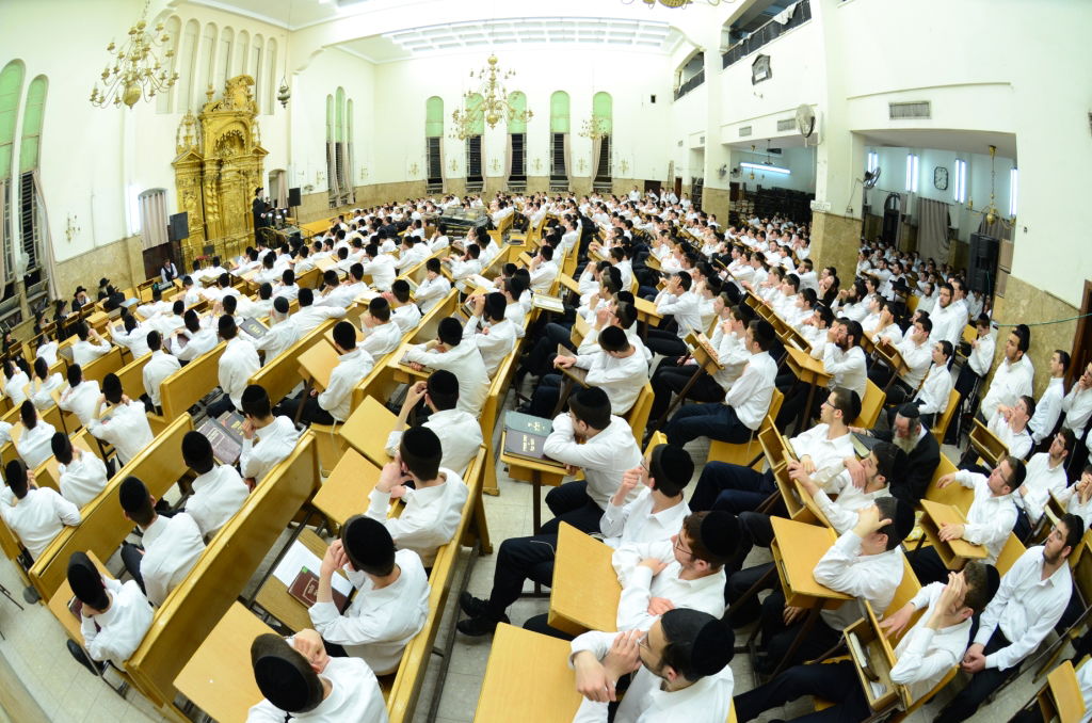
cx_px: 546
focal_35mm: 16
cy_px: 362
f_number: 5.6
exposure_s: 1/160
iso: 800
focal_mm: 10.5
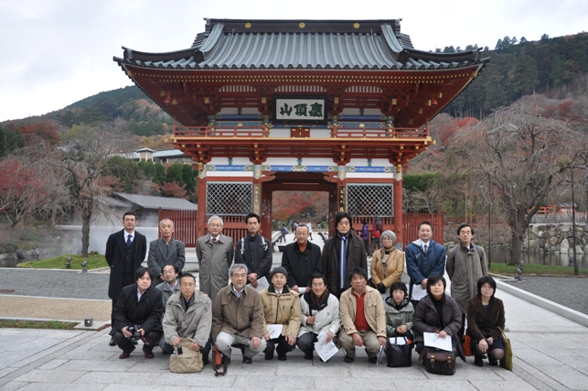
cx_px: 294
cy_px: 196
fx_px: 440
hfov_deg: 67.4
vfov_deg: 47.8
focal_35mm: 27
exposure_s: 1/125
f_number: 5.6
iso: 200
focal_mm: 18
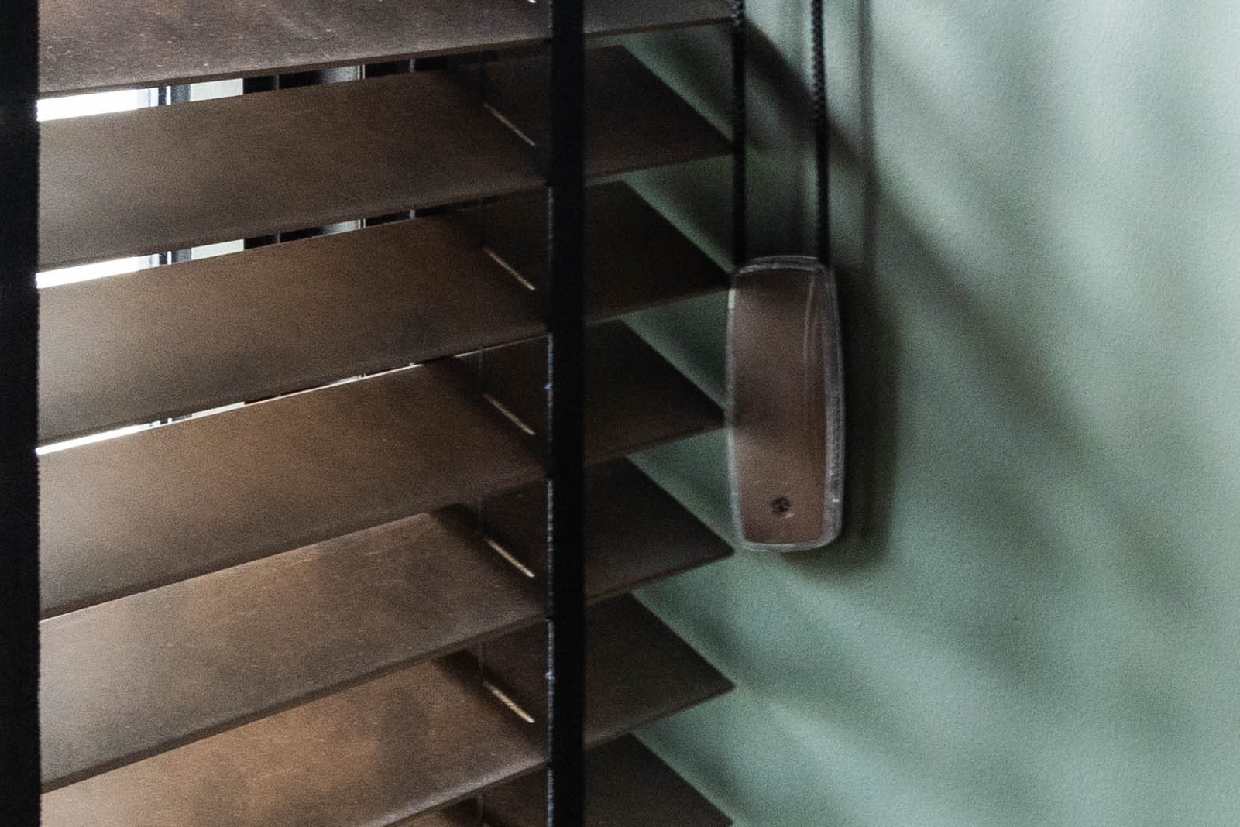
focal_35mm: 205
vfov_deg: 6.6
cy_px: -246
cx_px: 3176
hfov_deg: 8.9
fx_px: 7062
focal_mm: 35
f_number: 9
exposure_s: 1/8
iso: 1000
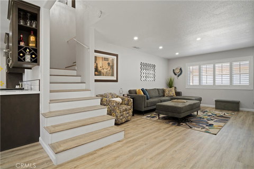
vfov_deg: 67.4
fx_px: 127
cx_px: 127
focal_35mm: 18
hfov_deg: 90.0
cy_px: 84
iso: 250
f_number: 8
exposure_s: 1/2
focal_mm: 18
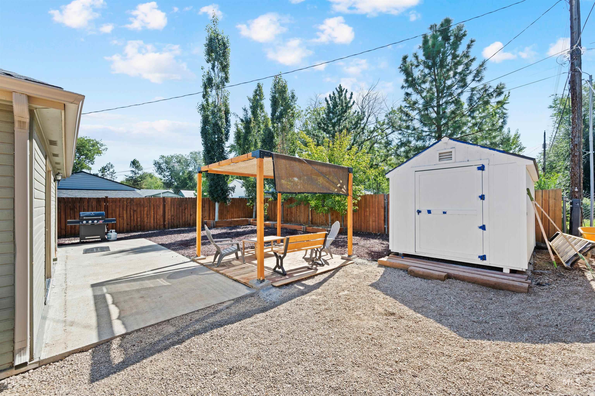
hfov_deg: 104.3
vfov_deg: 81.2
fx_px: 231
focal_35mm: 14
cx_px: 298
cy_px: 198
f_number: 9
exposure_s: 1/40
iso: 100
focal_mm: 14
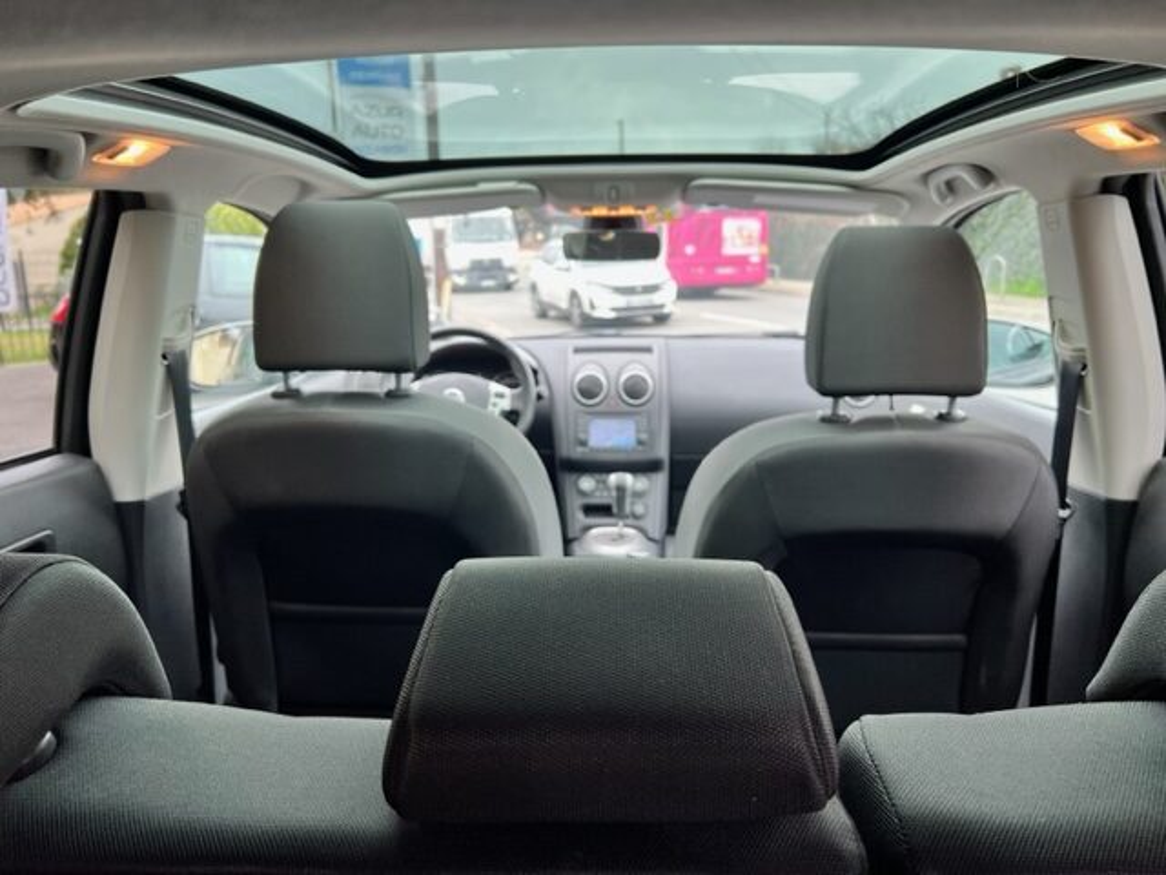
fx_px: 876
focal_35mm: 26
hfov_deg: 67.3
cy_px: 438
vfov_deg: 53.1
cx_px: 583
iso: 125
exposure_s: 1/121
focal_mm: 5.7
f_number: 1.5
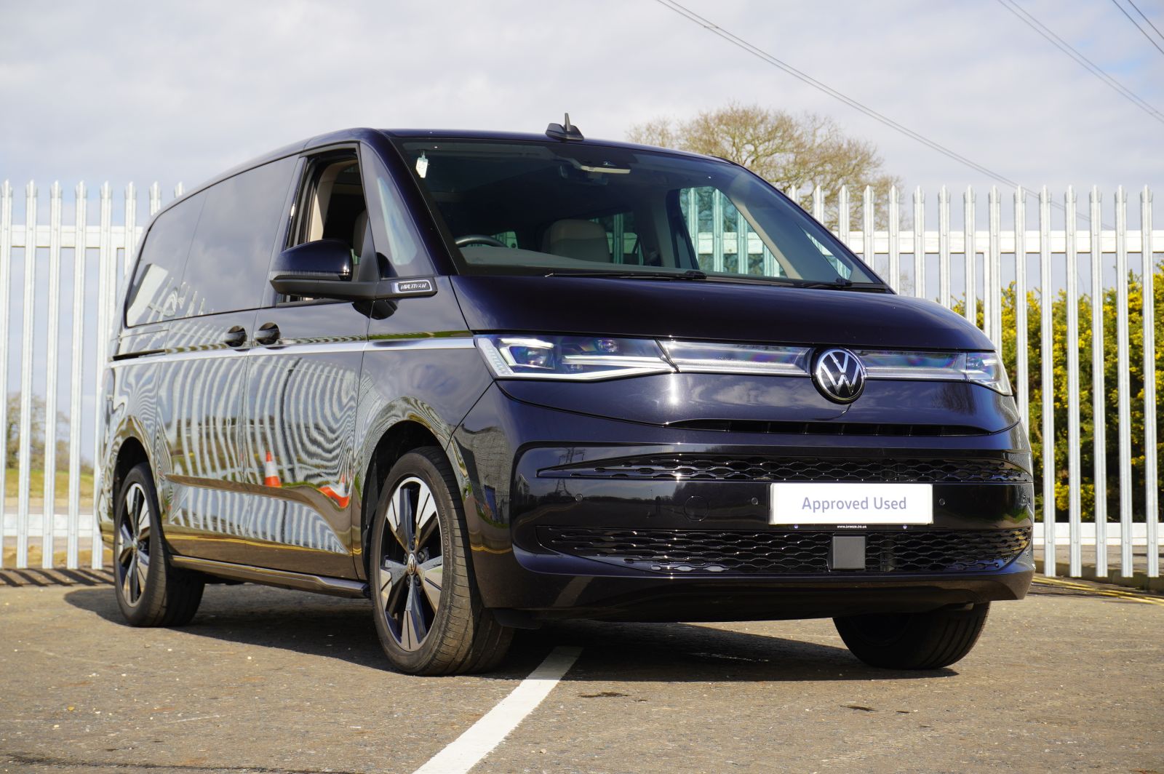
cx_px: 582
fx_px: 2132
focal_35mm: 66
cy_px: 387
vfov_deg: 20.6
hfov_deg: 30.5
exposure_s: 1/90
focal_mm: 44
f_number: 6.7
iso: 100
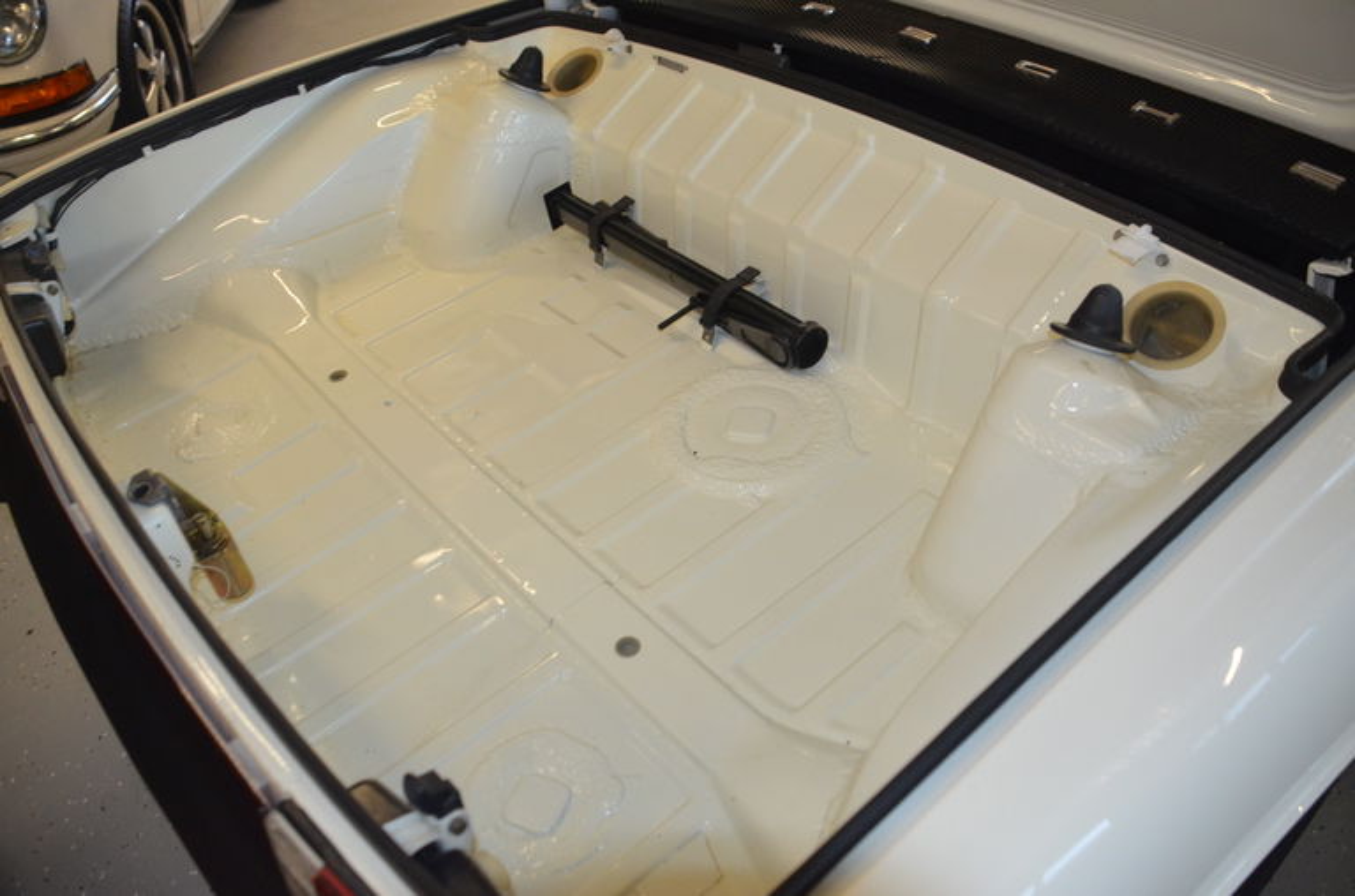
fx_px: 1126
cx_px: 678
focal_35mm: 30
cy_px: 448
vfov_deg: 43.4
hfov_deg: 62.1
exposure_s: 1/60
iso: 1800
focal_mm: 20
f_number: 3.5
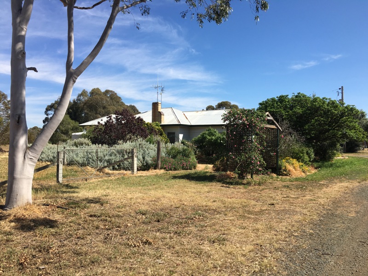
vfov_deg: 48.2
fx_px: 308
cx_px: 184
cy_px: 138
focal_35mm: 29
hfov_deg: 61.7
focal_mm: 4.15
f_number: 2.2
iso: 25
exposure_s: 1/1570
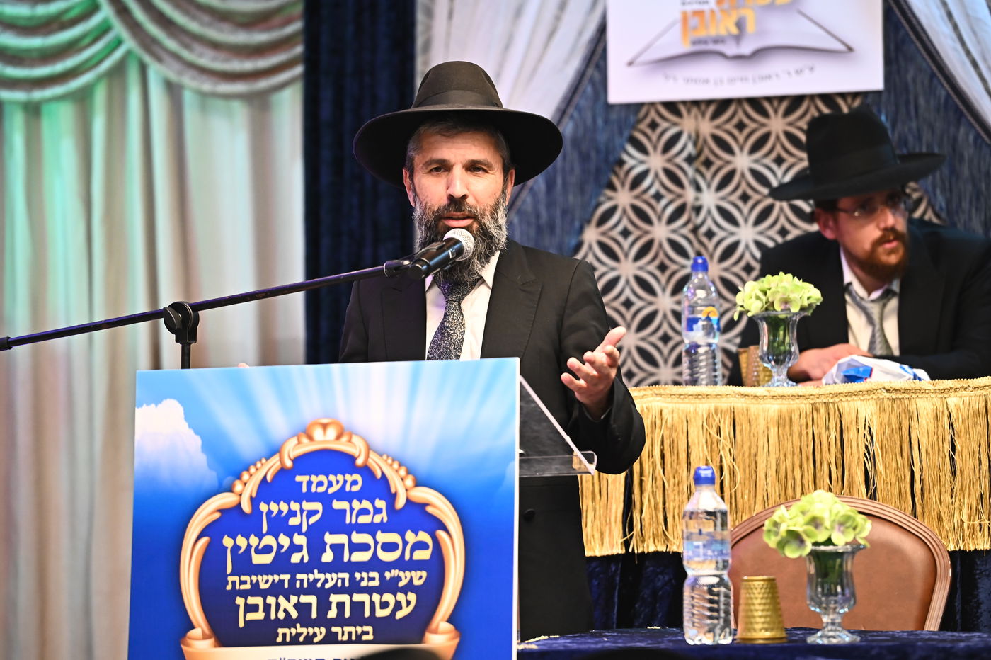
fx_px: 5090
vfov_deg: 7.4
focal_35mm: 185
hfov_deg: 11.1
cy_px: 330
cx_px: 496
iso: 2500
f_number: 4.5
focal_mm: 185
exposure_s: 1/250
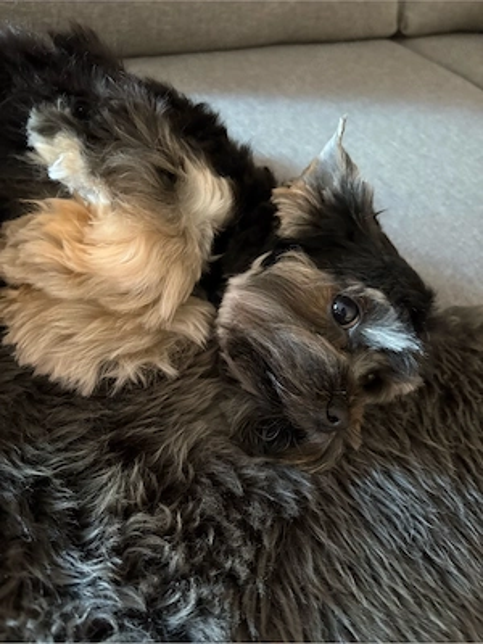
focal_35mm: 26
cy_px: 322
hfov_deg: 53.1
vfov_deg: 67.3
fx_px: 484
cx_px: 242
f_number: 1.6
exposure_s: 1/30
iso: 1000
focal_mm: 5.96
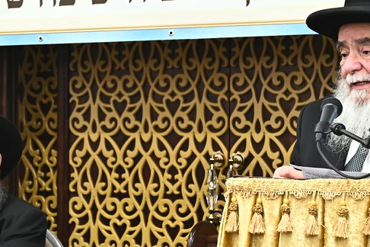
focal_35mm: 144
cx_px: 32
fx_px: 1480
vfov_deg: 9.5
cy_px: 173
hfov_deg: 14.1
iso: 1600
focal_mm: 50
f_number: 4.5
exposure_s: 1/200
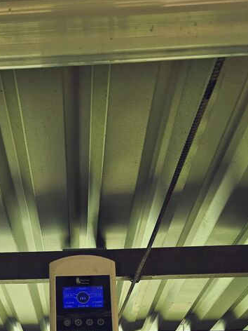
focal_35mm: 52
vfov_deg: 34.3
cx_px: 74
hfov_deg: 27.8
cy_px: 311
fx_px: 497
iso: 12
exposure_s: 1/313
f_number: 1.7
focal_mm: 6.3
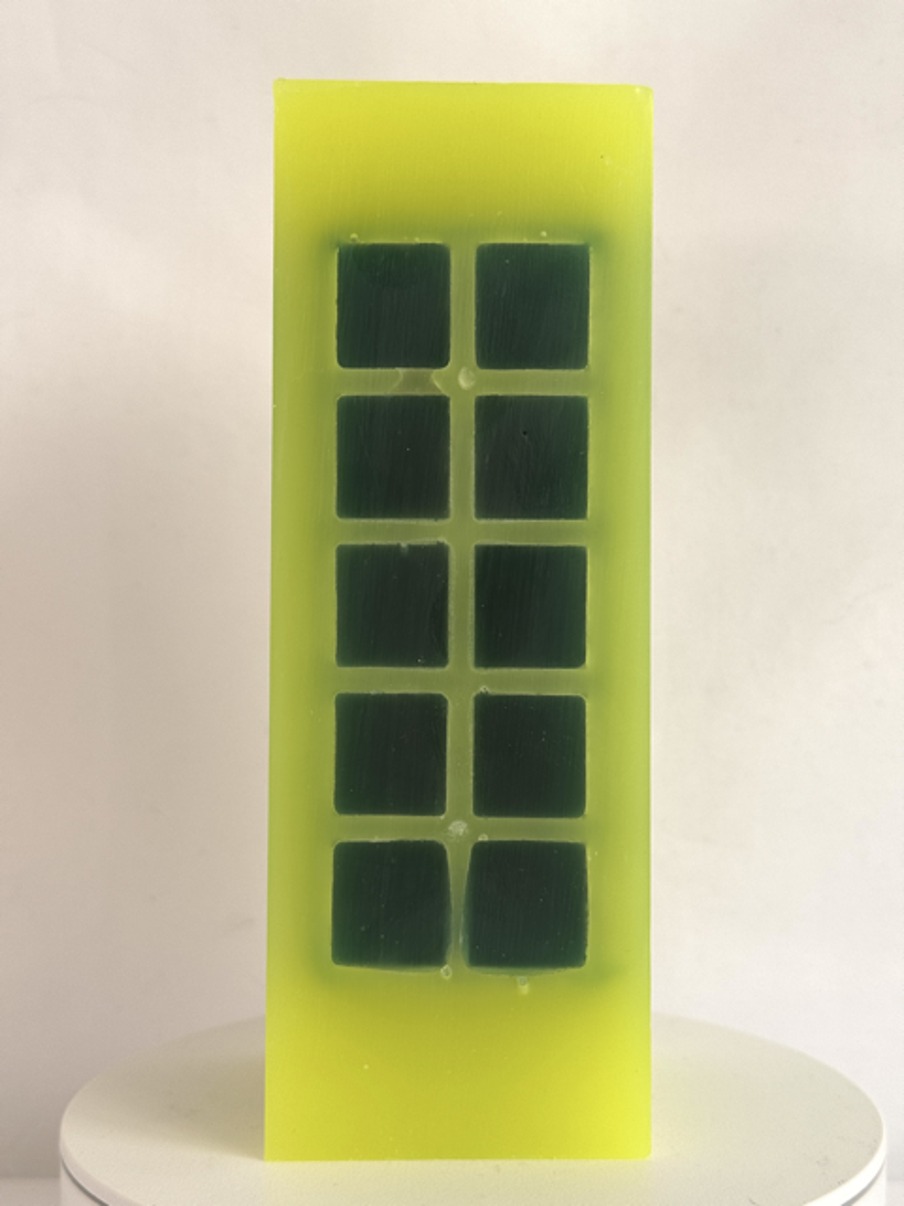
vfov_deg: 39.7
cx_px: 452
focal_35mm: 48
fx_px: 1671
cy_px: 603
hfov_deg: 30.3
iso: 64
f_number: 1.78
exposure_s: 1/165
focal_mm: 6.76
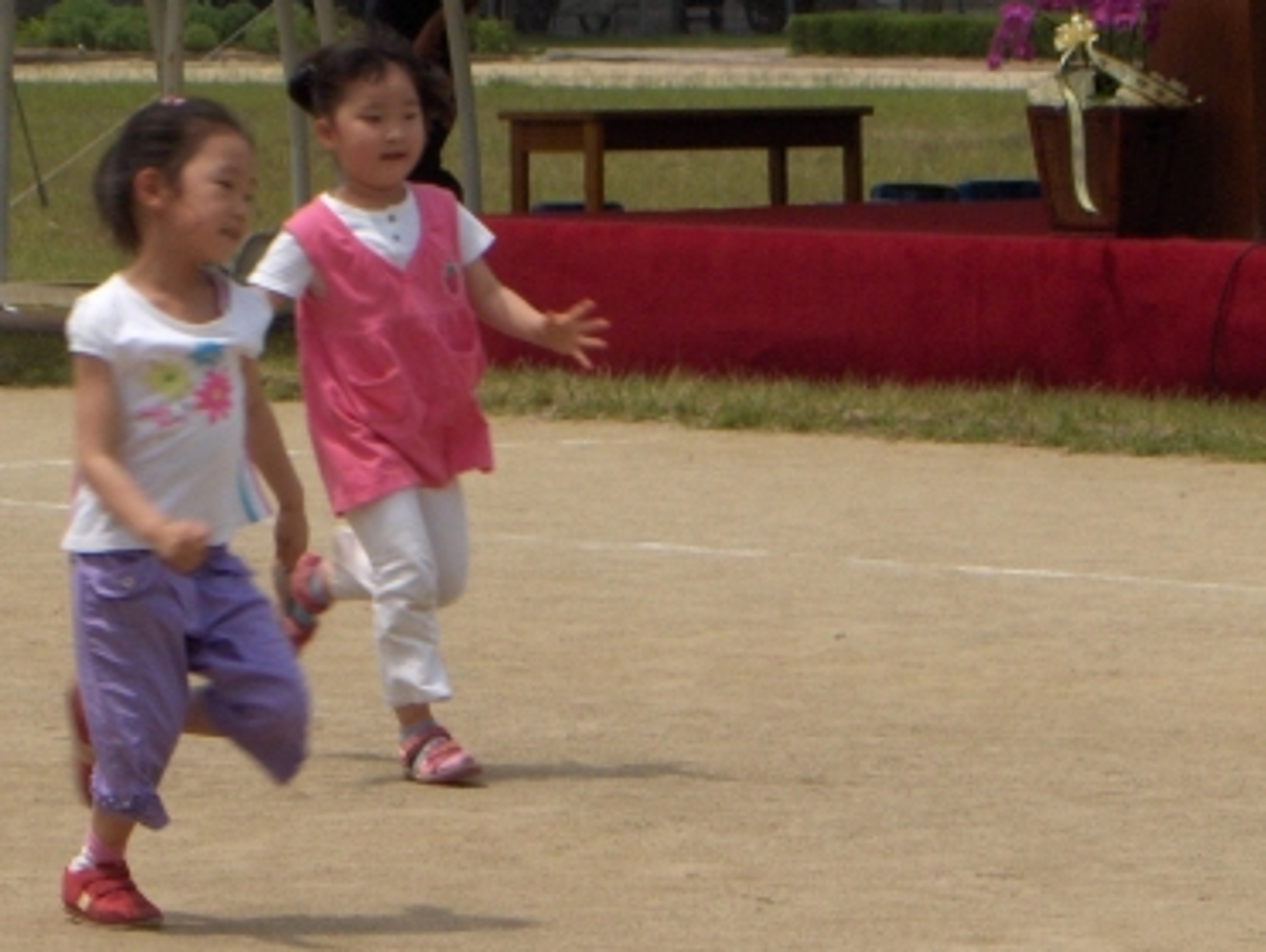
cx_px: 386
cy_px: 126
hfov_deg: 7.8
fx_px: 9225
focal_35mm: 252
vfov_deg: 5.9
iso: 100
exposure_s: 1/323
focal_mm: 24
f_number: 8.4
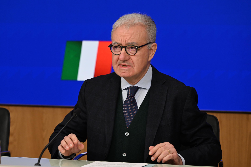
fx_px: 1220
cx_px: 126
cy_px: 84
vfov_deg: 7.8
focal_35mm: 175
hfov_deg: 11.7
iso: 1250
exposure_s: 1/320
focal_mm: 175
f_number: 5
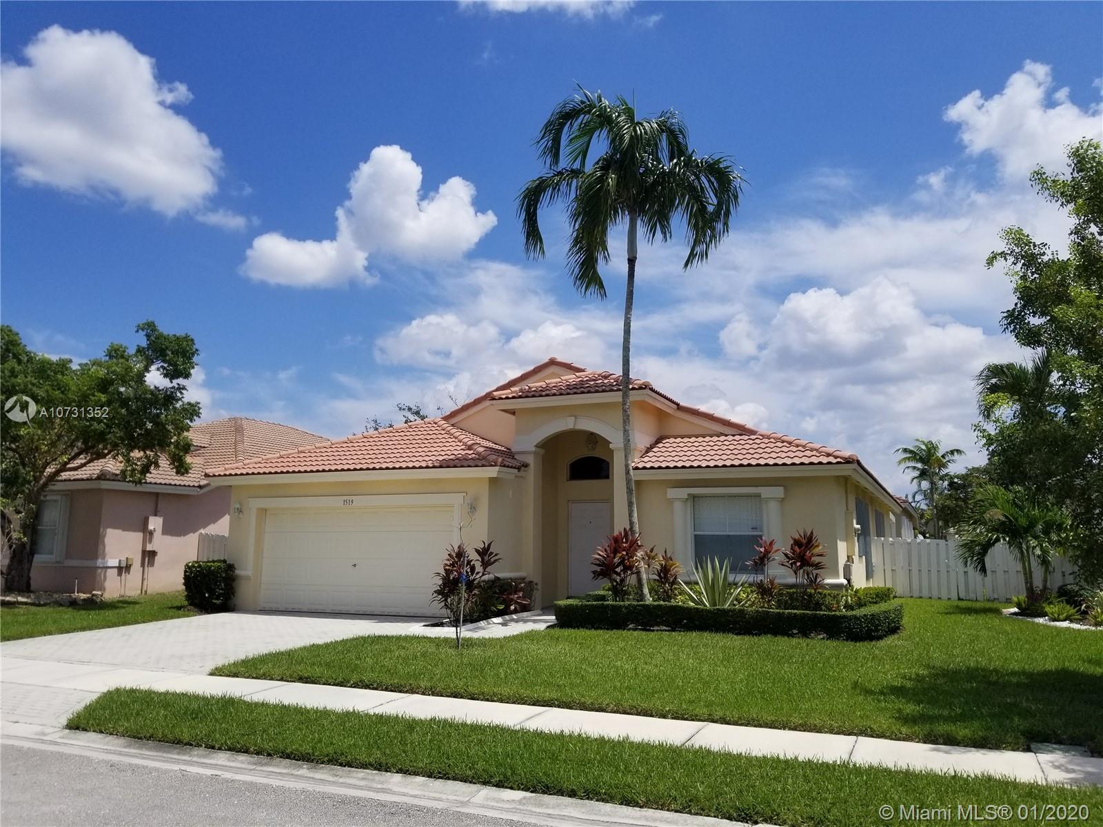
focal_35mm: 26
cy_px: 414
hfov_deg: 67.3
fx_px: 828
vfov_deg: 53.1
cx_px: 552
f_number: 1.7
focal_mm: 4.25
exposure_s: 1/4880
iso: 50
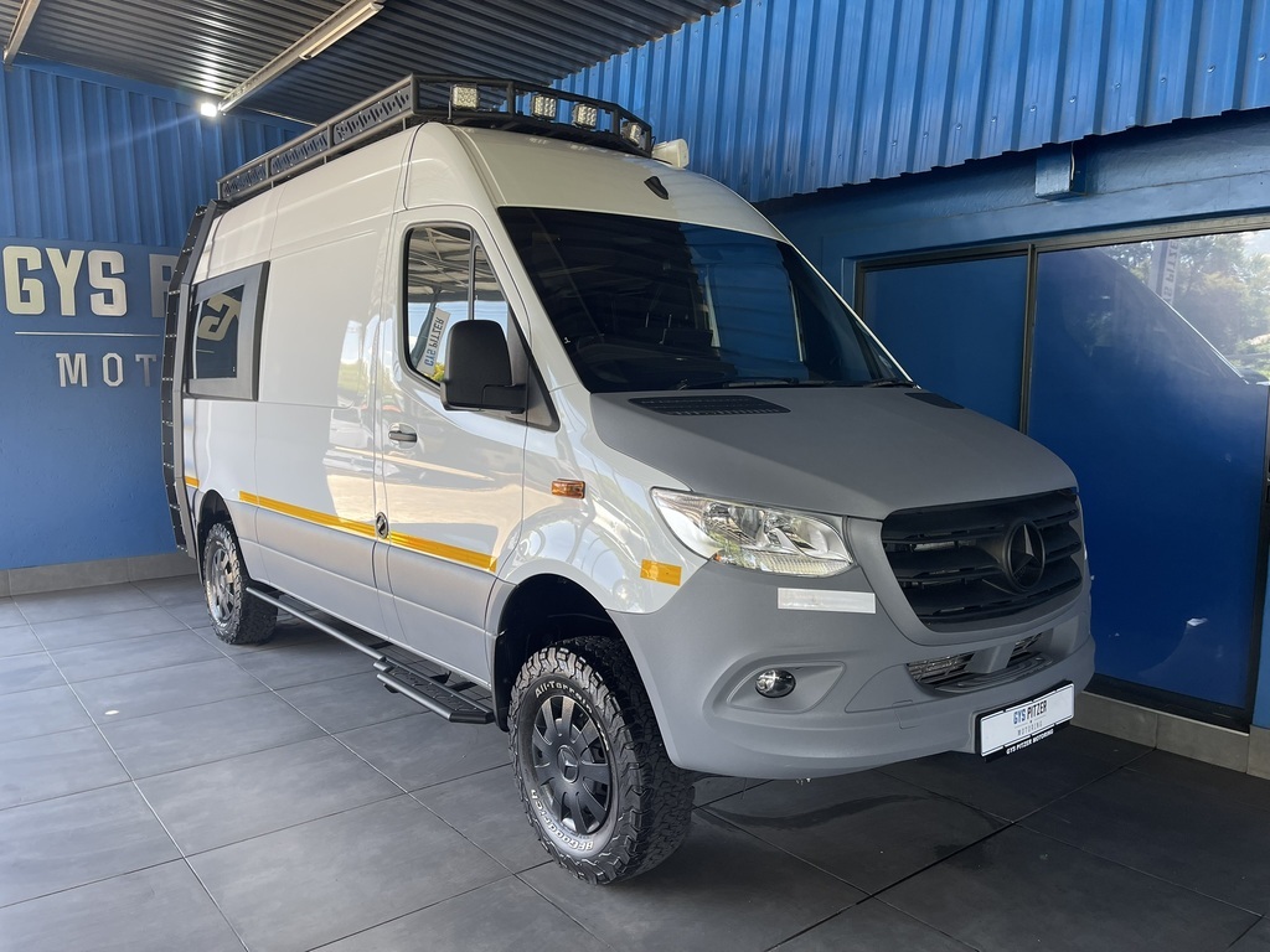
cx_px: 635
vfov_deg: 54.9
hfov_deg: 69.4
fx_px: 917
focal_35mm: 25
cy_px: 476
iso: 64
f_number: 1.6
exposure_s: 1/100
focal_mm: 5.1
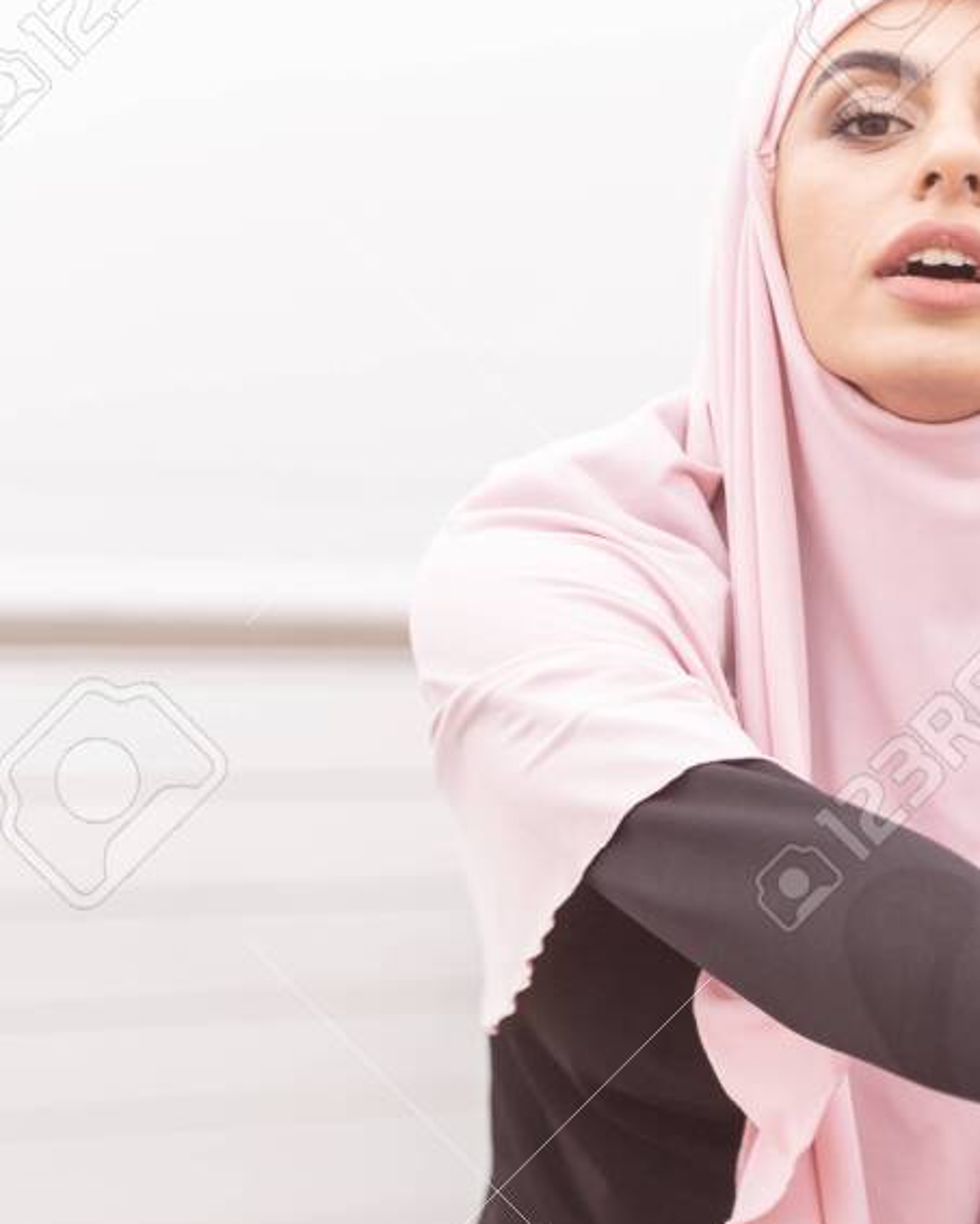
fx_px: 5002
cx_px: 816
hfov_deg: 11.1
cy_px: 1174
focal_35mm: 138
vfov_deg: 13.8
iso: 200
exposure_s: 1/400
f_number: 2.8
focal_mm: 64
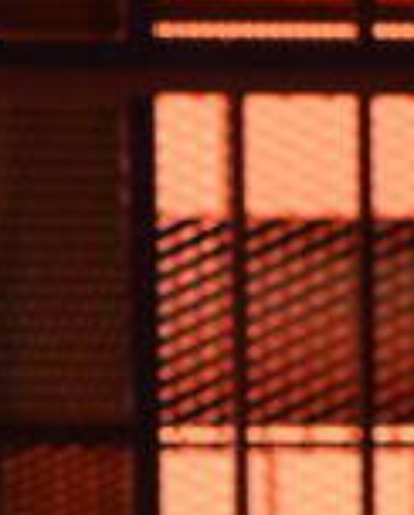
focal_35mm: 916
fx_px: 14001
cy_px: 701
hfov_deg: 1.7
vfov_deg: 2.1
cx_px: 14
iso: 3200
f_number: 3.2
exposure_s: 1/160
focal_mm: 150
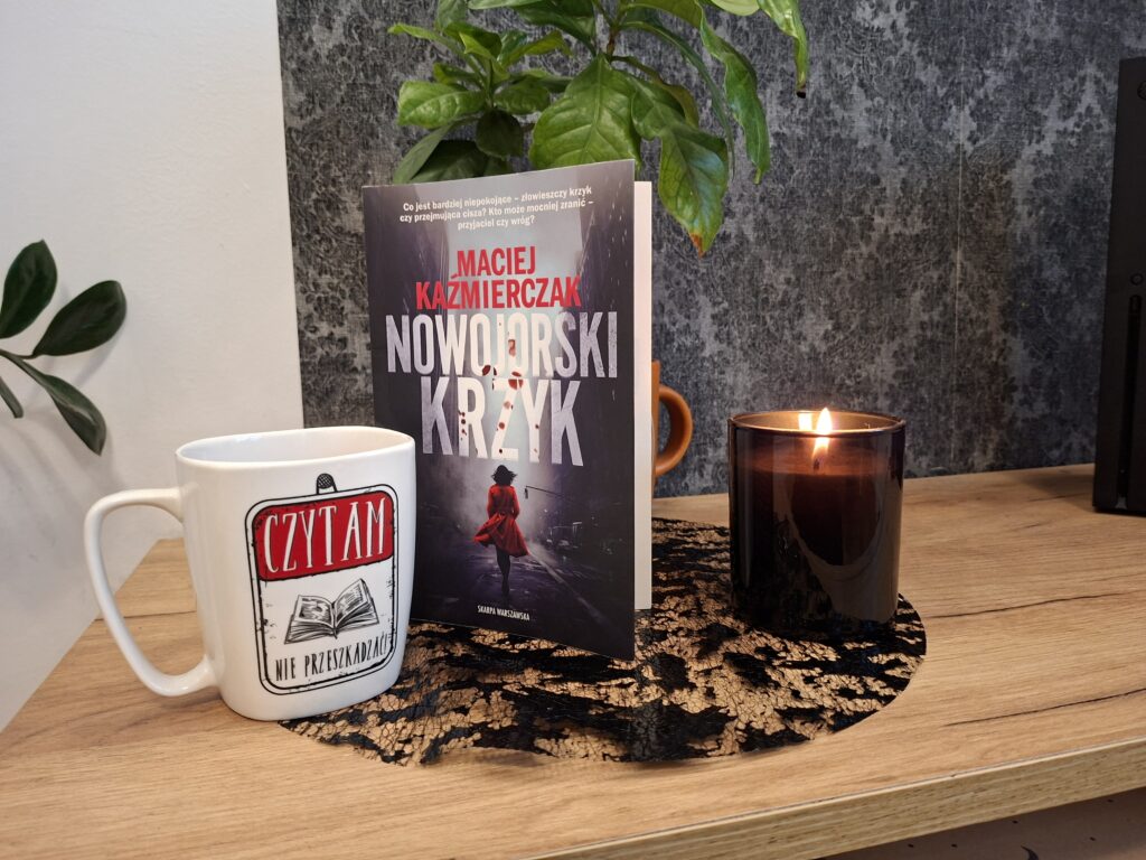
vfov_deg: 58.9
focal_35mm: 23
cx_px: 573
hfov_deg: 73.9
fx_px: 761
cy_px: 430
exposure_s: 1/33
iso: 400
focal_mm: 5.54
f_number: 1.8
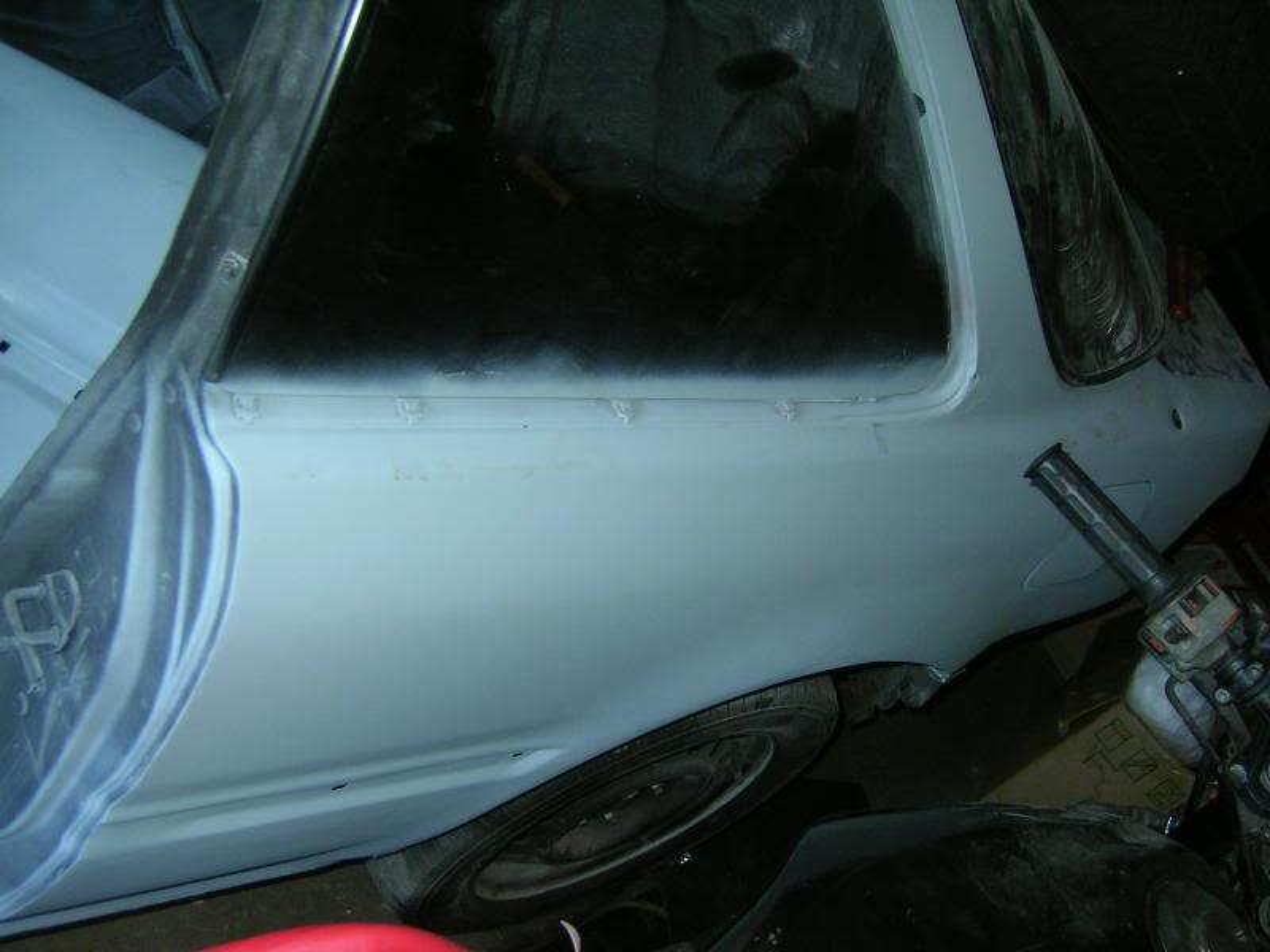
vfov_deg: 39.7
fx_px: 1321
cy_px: 476
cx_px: 635
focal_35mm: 36
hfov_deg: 51.4
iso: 100
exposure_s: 1/30
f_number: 2.8
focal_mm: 5.6
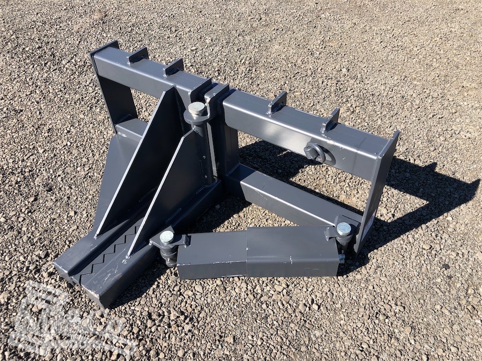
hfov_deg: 63.4
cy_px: 180
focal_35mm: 28
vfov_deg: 49.7
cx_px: 241
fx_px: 390
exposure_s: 1/676
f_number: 1.8
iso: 20
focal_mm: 3.99
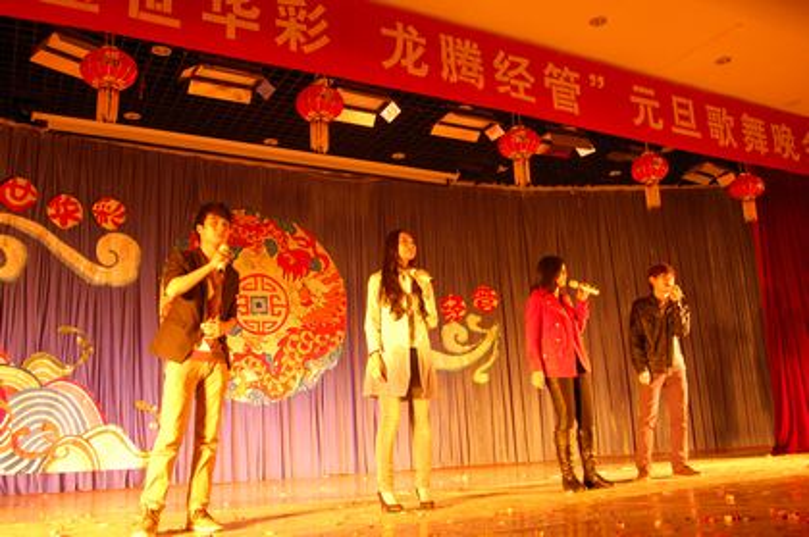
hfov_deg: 57.3
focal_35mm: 33
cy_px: 268
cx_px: 404
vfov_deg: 39.9
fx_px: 741
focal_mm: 22
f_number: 5.6
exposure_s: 1/13
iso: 800
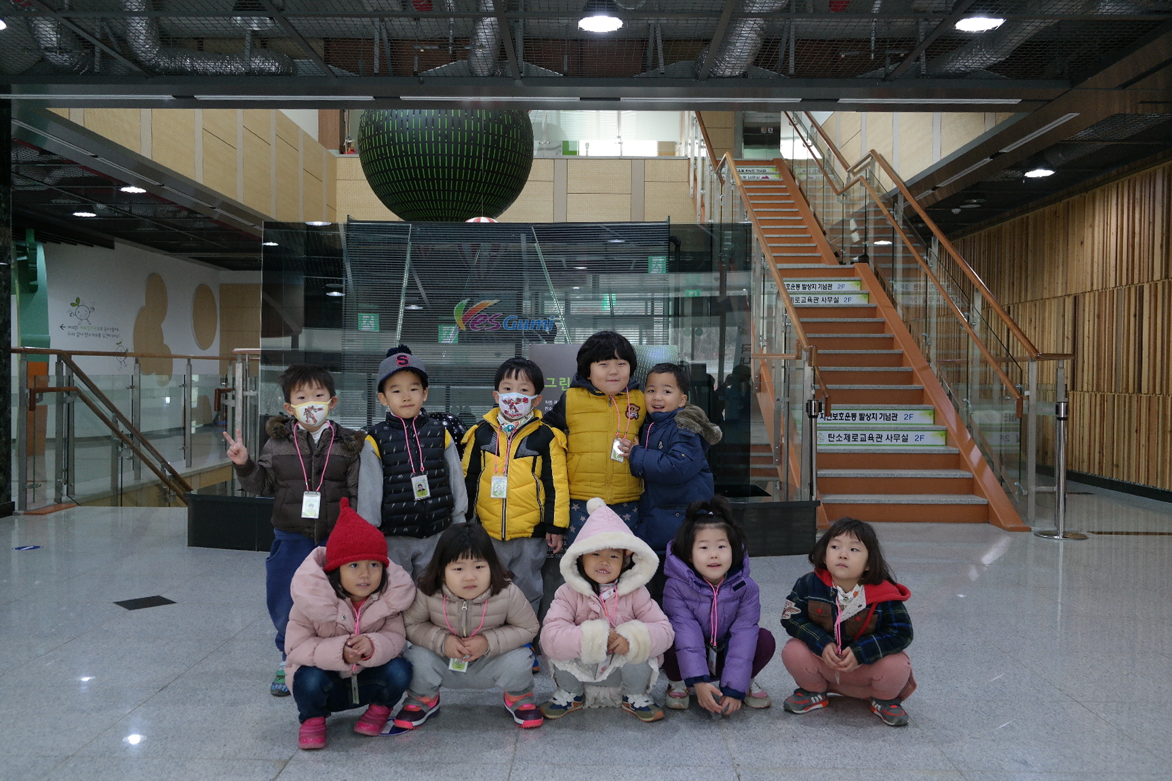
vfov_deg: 43.6
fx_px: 977
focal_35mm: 30
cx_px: 586
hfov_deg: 61.9
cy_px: 390
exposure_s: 1/40
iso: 400
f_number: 3.5
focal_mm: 20
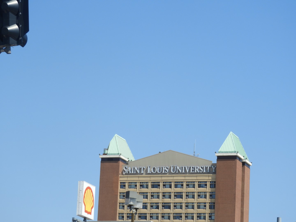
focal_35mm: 150
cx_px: 148
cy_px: 111
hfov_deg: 13.2
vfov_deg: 9.9
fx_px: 1283
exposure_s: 1/640
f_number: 5.2
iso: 100
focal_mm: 26.9
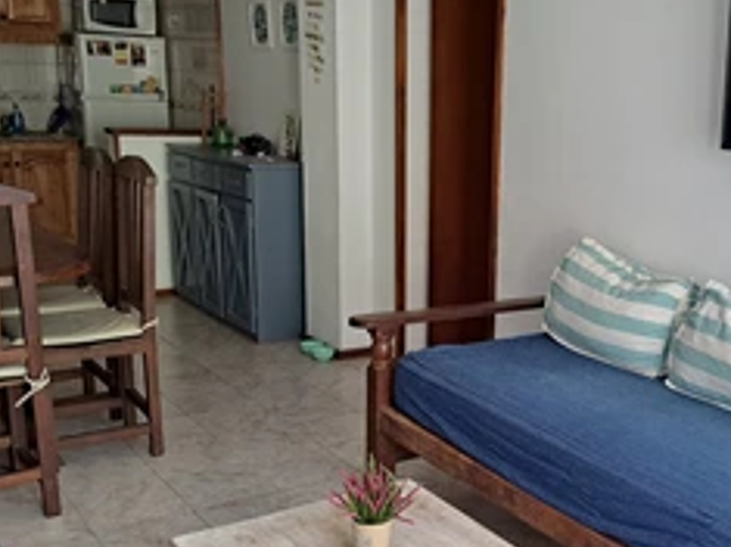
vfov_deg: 32.0
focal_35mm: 45
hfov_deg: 41.1
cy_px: 348
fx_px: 950
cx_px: 532
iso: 160
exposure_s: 1/50
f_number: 1.8
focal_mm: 5.23
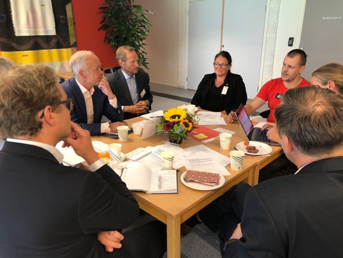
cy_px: 132
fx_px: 287
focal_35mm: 29
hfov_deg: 61.6
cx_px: 169
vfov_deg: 48.2
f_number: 1.8
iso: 50
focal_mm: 4
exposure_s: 1/17
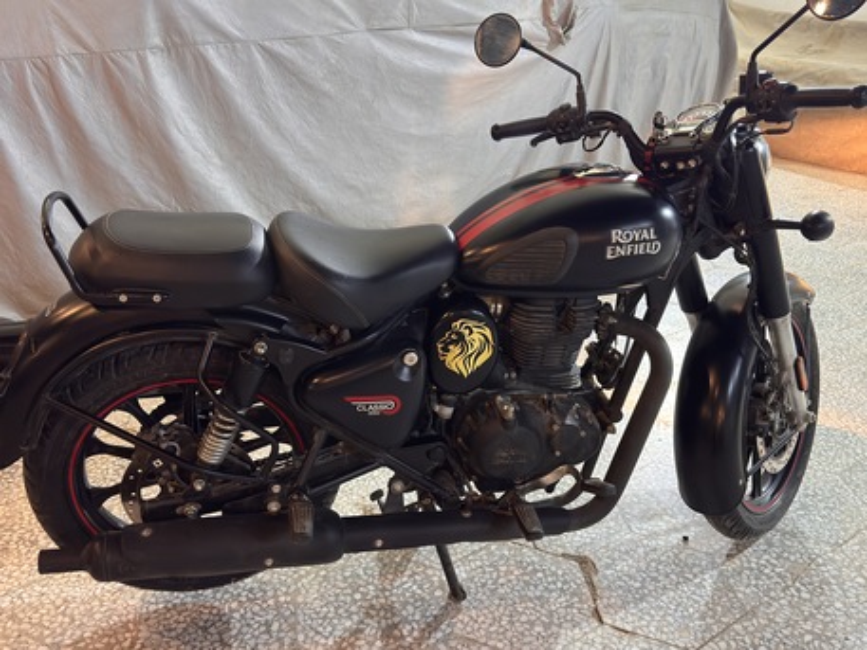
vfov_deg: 40.7
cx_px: 434
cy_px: 325
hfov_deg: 52.6
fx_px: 877
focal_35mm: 35
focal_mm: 6.76
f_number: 1.78
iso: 400
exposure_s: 1/40
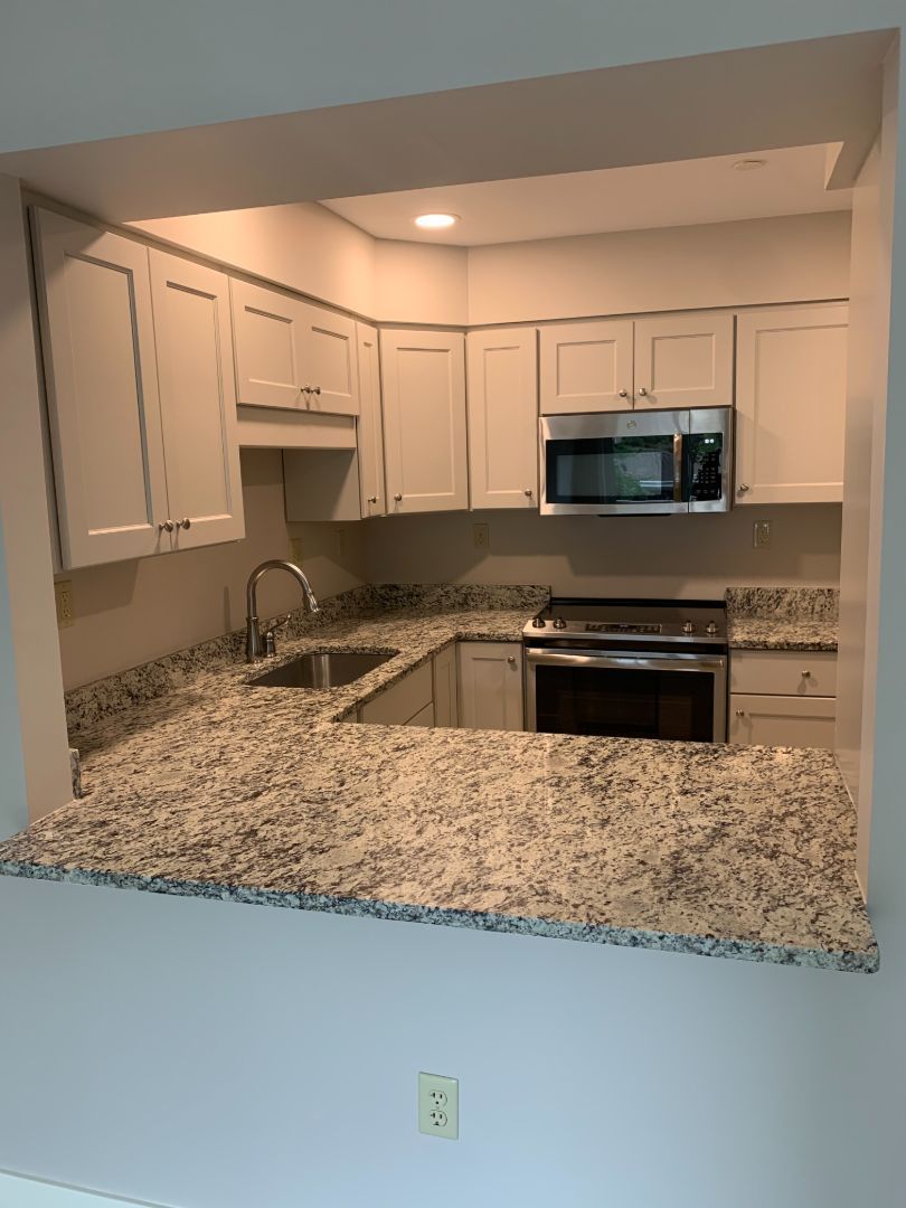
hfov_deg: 53.1
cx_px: 453
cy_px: 604
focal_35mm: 26
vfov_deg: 67.3
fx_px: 907
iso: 80
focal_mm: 4.25
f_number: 1.8
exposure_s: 1/60
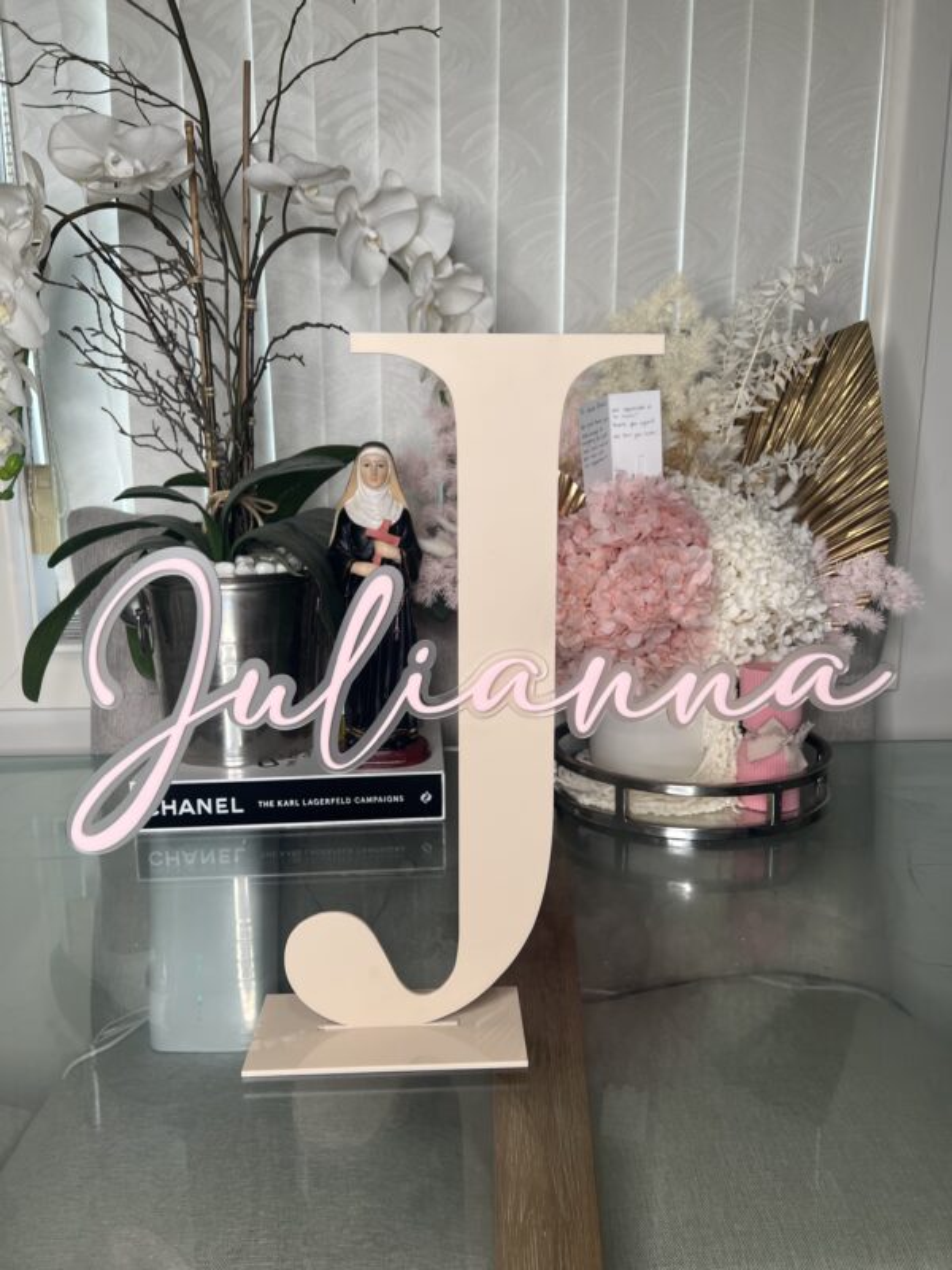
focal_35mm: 26
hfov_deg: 53.1
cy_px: 635
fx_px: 953
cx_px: 476
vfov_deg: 67.3
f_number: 1.5
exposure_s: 1/123
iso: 32
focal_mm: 5.7
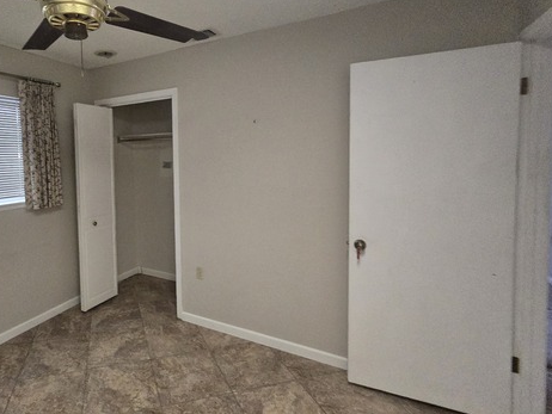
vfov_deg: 71.0
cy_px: 167
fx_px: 287
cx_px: 176
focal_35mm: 18
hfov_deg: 84.1
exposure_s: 1/60
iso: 640
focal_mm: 2.2
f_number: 2.2
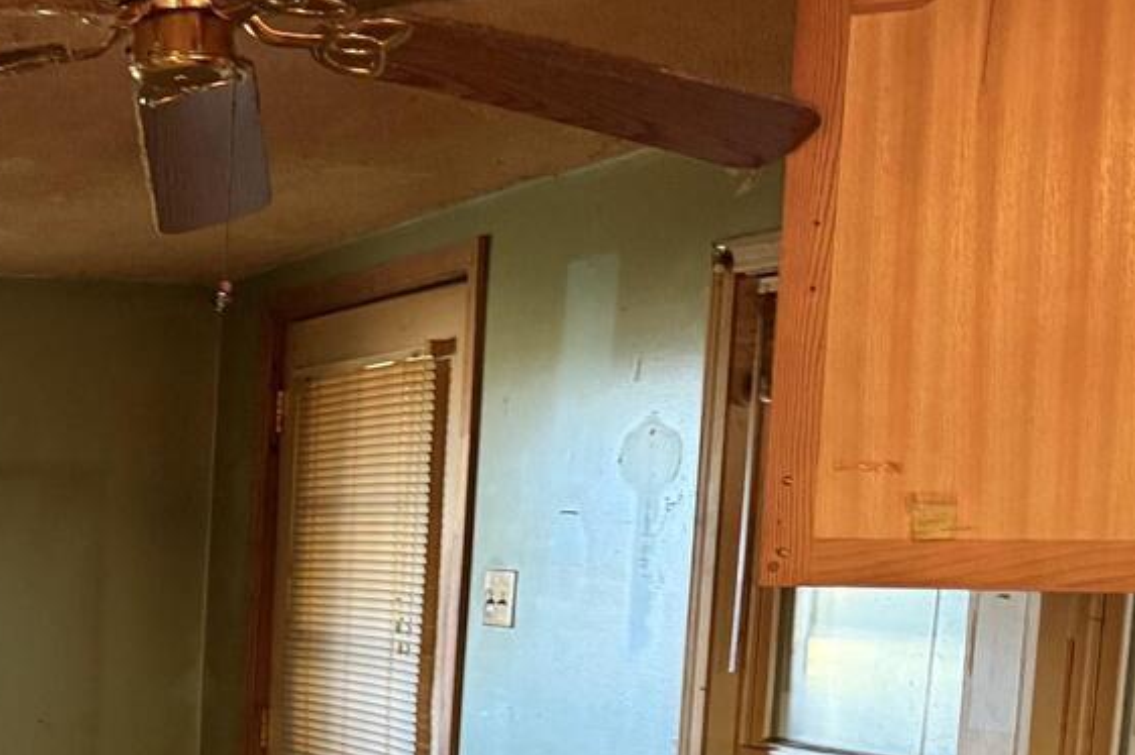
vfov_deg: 20.4
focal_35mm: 64
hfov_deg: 27.9
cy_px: 795
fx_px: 2017
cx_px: -192
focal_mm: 6.76
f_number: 1.78
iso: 640
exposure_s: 1/40
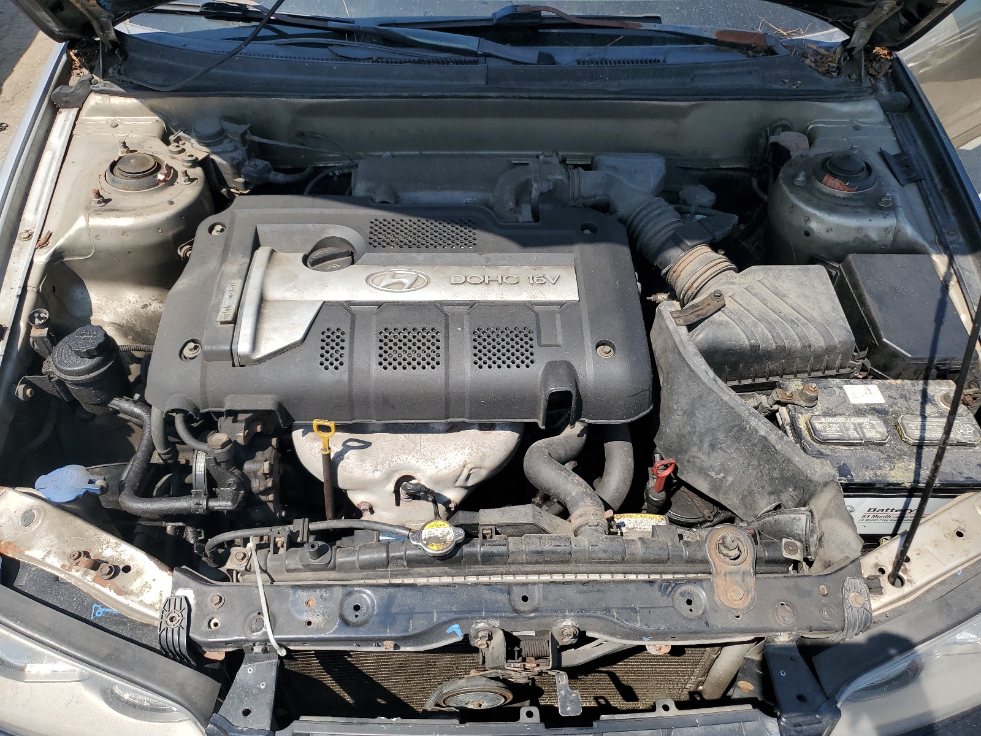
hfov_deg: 67.3
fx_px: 737
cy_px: 368
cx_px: 490
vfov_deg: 53.1
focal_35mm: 26
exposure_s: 1/2000
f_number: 1.5
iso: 50
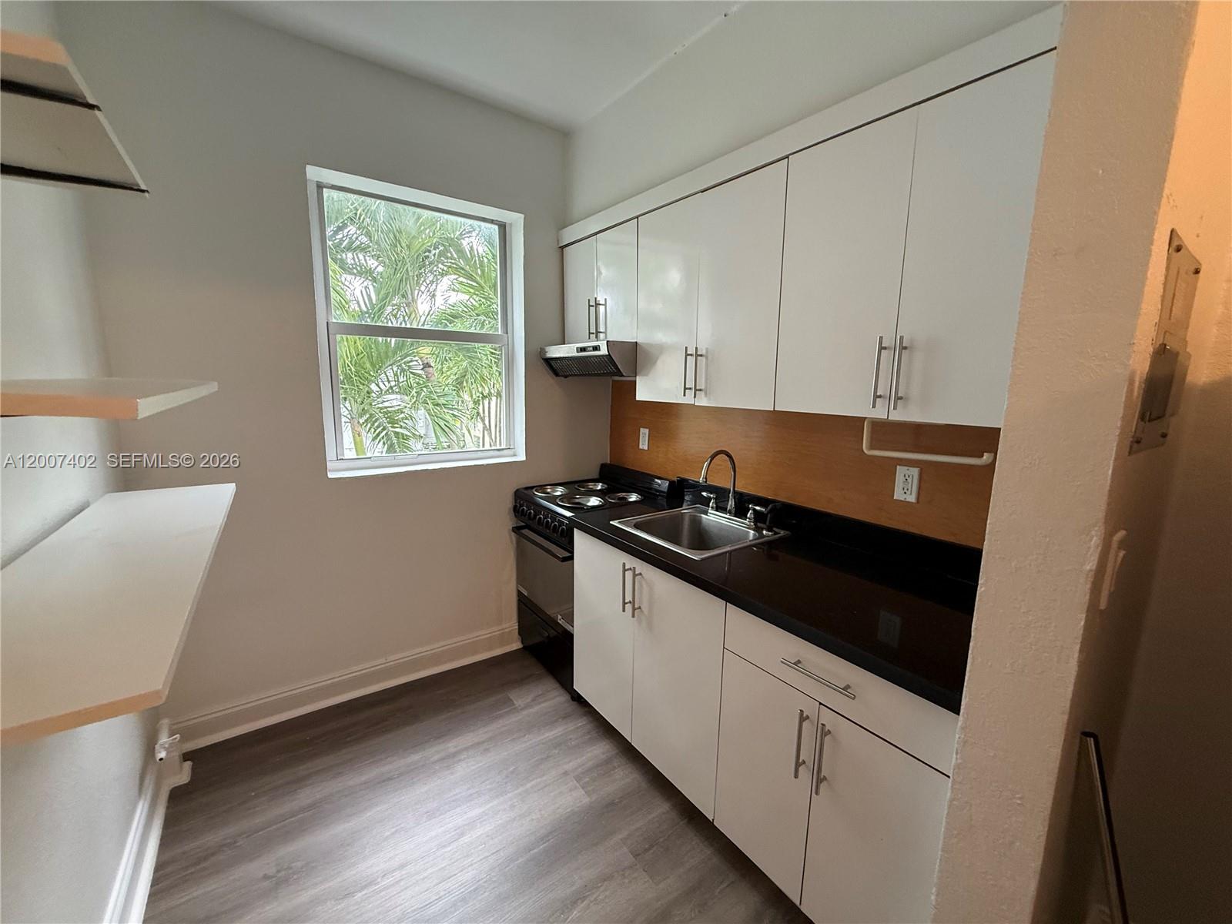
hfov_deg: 102.1
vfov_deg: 85.7
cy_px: 462
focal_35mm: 14
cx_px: 616
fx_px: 498
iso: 250
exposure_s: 1/120
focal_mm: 2.22
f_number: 2.2
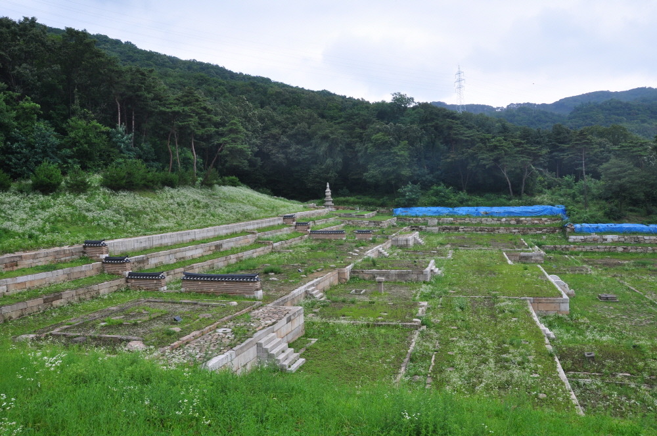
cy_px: 218
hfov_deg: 67.4
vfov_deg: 47.8
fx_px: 492
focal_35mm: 27
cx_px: 328
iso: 250
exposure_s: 1/60
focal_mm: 18
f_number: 9
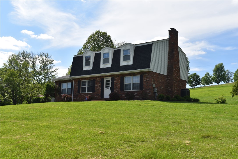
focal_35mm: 39
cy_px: 80
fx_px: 258
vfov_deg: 34.2
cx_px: 119
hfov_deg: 49.6
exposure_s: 1/200
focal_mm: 26
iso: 100
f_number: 11
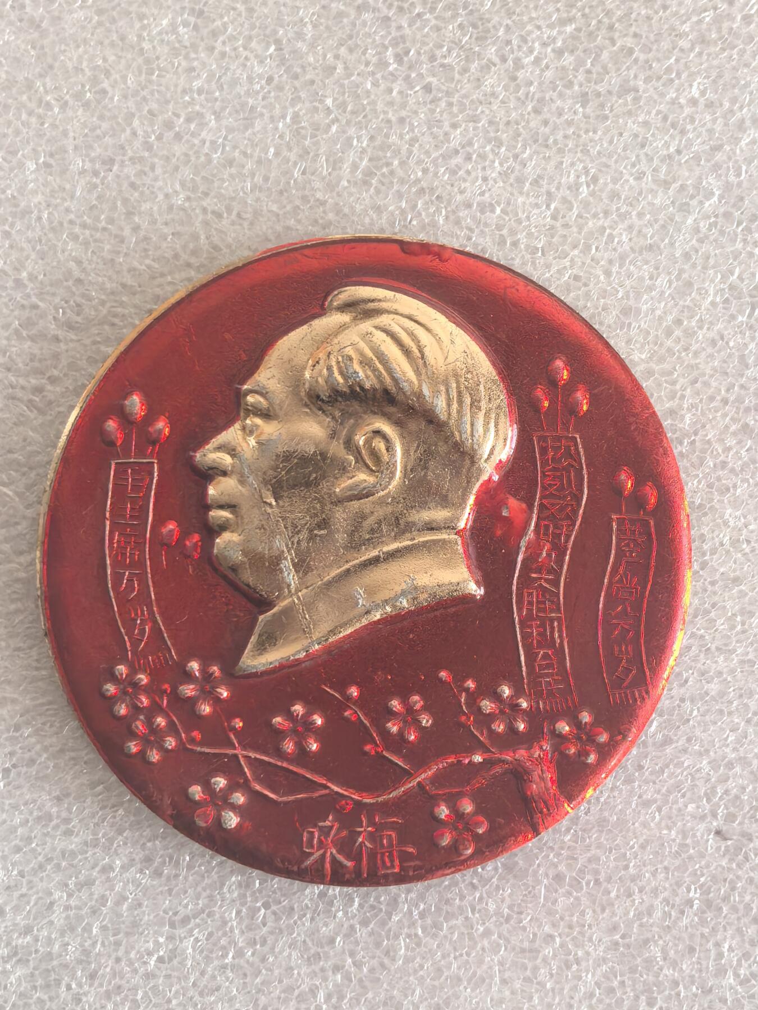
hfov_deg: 16.1
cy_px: 505
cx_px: 379
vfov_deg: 21.3
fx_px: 2686
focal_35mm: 92
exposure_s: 1/300
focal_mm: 5.75
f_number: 2
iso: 500
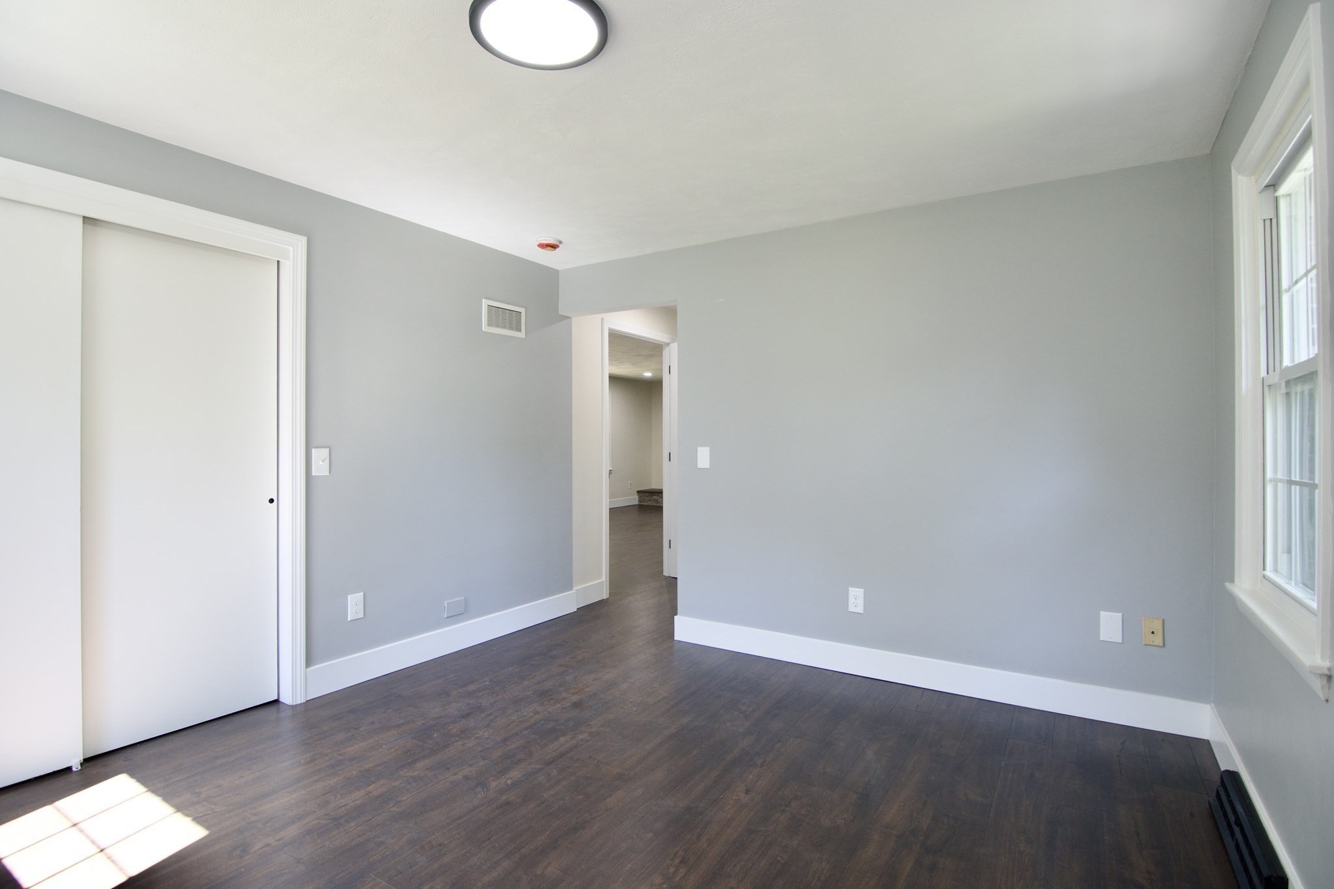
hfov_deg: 95.0
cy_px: 444
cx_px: 667
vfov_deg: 72.0
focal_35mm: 16
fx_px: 611
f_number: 4
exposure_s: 1/60
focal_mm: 11
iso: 400
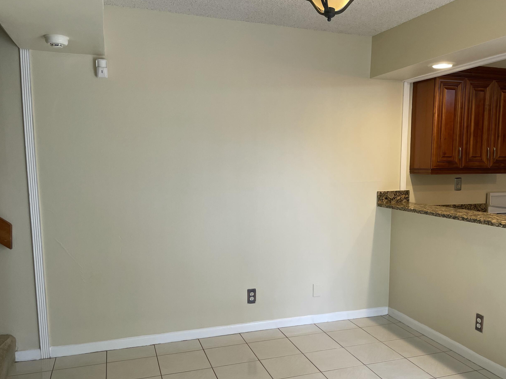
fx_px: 468
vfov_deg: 43.9
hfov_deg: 56.5
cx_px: 293
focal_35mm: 32
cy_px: 228
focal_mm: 4.2
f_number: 1.6
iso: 64
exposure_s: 1/60
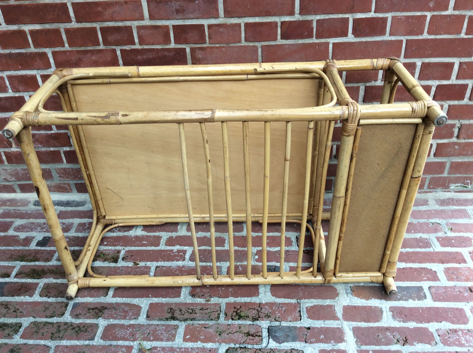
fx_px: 437
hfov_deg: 56.9
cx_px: 236
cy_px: 176
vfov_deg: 44.1
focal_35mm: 32
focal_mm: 3.3
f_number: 2.4
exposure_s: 1/100
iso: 32
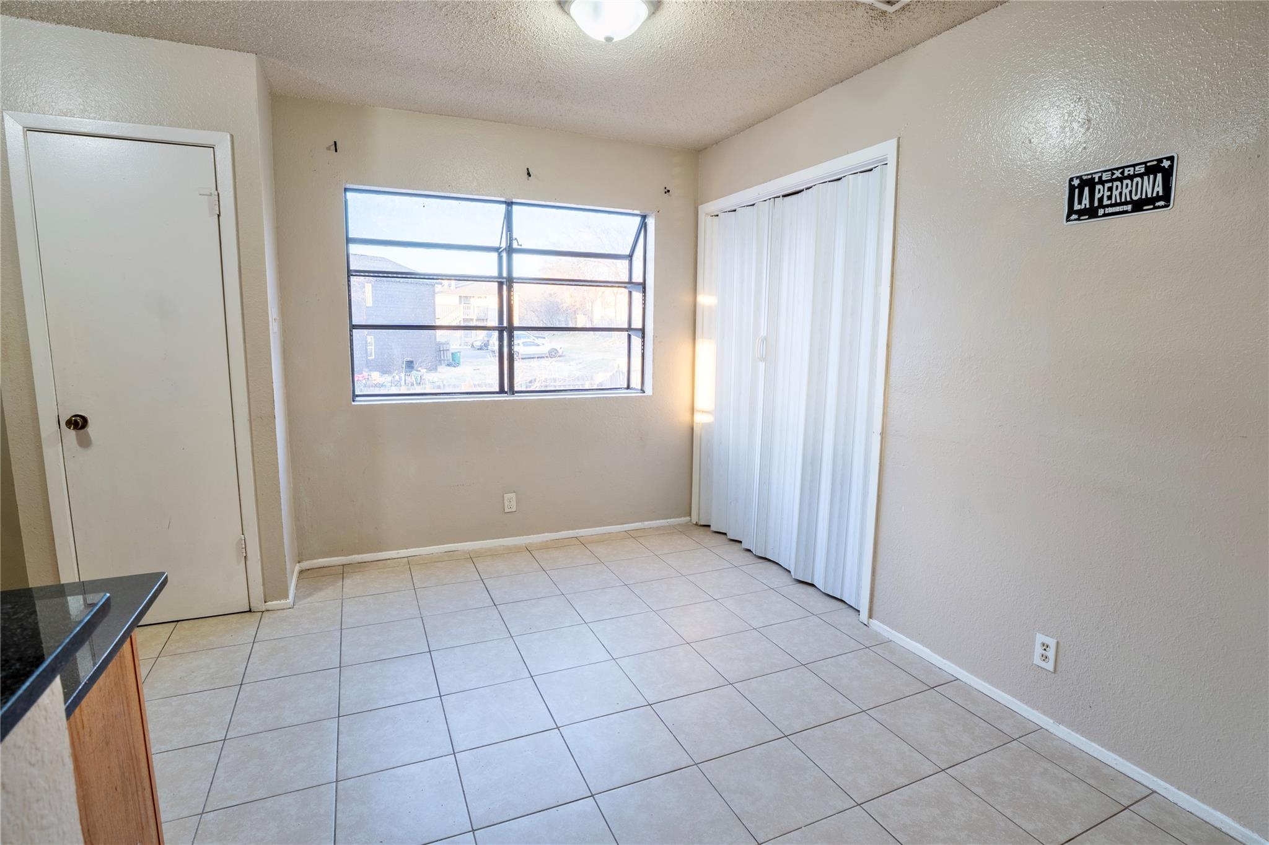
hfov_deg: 92.0
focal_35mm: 17
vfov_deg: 69.2
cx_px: 634
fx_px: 613
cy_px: 422
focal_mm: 11.6
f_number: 8
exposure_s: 1/20
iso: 100
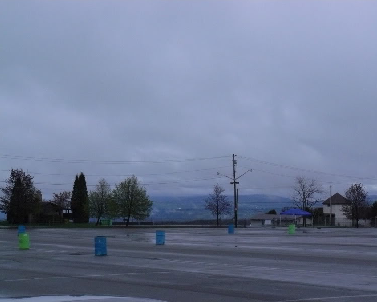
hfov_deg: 28.3
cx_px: 201
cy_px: 151
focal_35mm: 67
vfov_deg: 22.8
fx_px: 748
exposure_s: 1/500
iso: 400
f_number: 8
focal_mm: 10.7
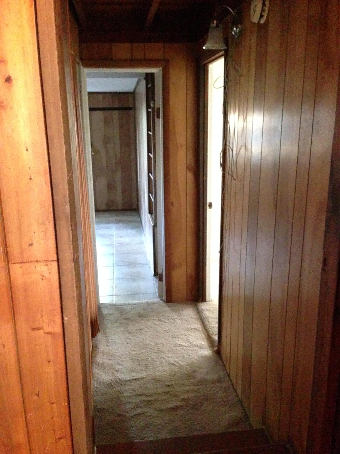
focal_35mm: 33
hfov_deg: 42.9
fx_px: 432
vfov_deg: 55.4
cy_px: 227
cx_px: 170
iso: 2000
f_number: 2.4
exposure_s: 1/17
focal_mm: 4.12
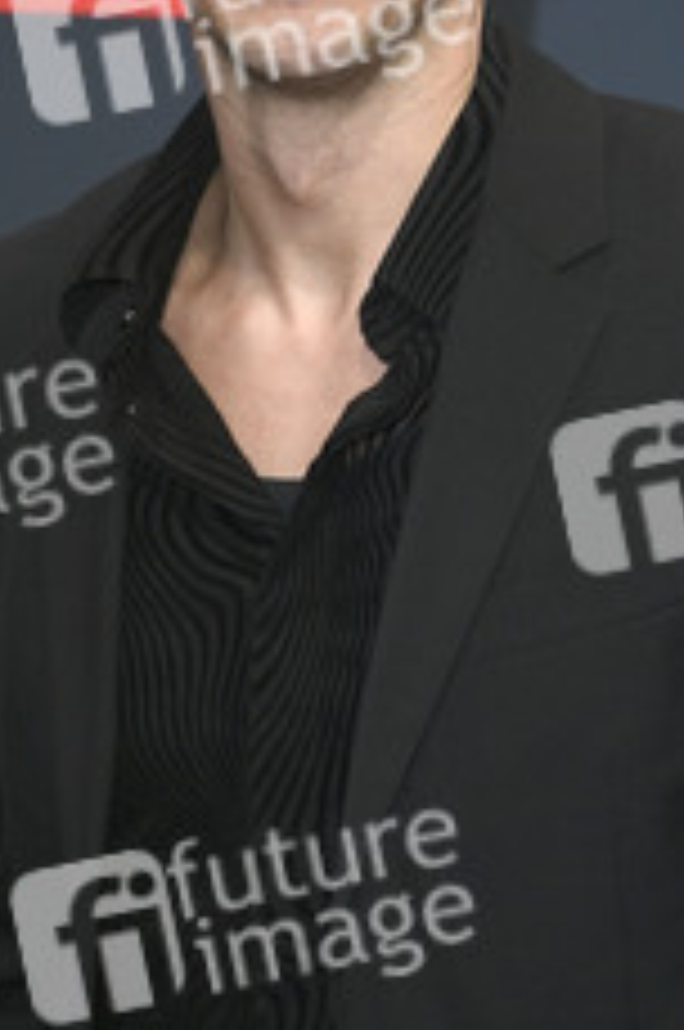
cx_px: 374
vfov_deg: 10.5
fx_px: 5603
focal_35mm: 196
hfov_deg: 7.0
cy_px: 243
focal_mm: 112
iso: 320
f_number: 5.6
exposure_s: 1/250
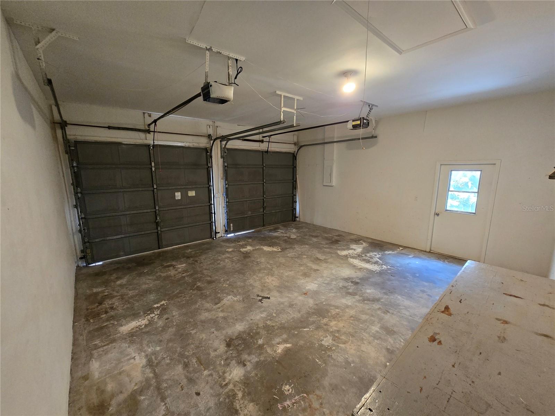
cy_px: 208
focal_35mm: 13
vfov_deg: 89.9
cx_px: 278
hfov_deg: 106.2
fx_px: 208
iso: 800
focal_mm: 2.2
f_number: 2.2
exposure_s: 1/60
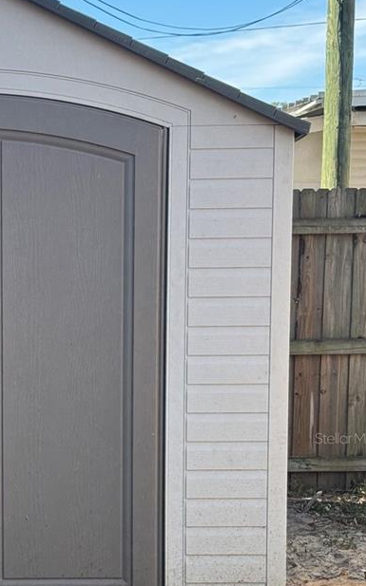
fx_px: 1582
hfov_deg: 12.9
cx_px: -46
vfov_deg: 20.8
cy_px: 438
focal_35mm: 99
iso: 64
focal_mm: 6.76
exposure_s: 1/783
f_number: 1.78
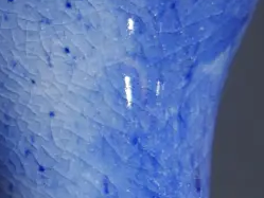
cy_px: 19
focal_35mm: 115
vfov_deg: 12.8
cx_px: -256
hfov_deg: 14.4
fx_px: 877
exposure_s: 1/60
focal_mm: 14
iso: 320
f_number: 3.5
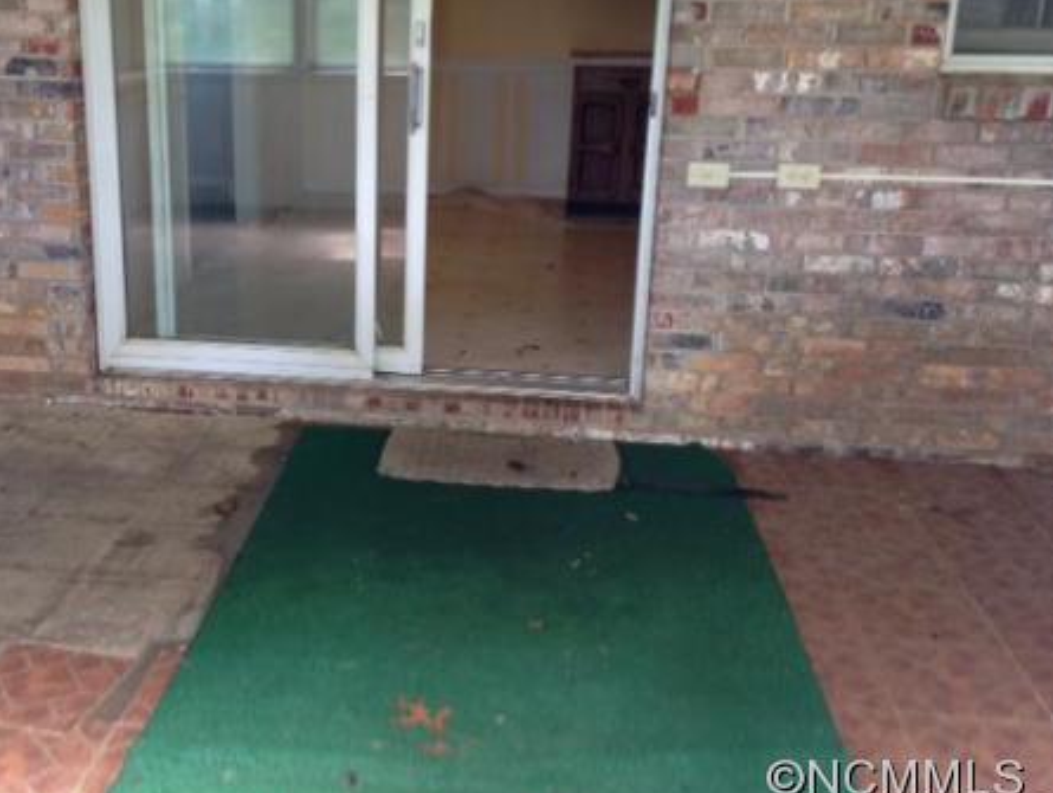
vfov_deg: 33.6
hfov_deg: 43.3
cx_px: 374
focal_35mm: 43
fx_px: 1310
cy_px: 317
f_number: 2.4
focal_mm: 4.12
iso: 50
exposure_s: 1/30
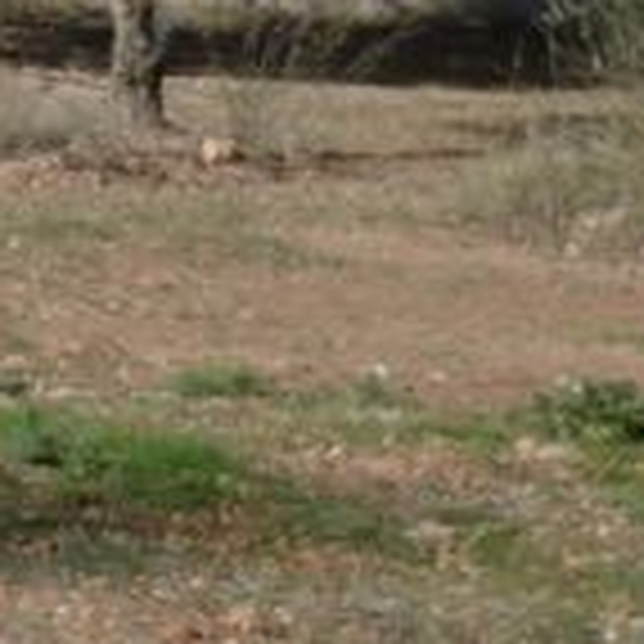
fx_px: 8230
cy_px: -473
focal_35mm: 391
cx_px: -804
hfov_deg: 4.4
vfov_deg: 4.4
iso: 100
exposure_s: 1/800
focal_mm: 16.2
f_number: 4.7
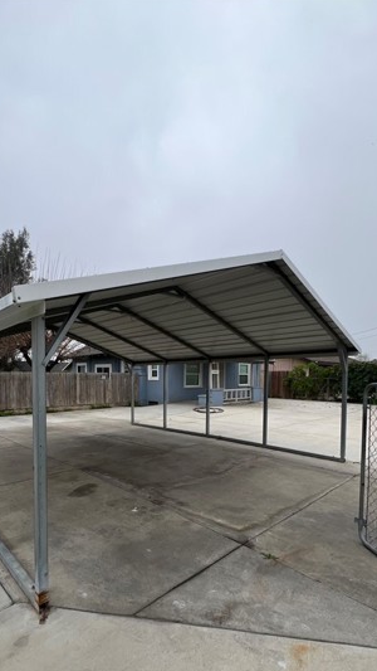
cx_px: 152
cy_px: 398
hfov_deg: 63.4
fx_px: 302
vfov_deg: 94.8
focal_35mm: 17
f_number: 1.8
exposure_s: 1/528
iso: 32
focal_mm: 1.57
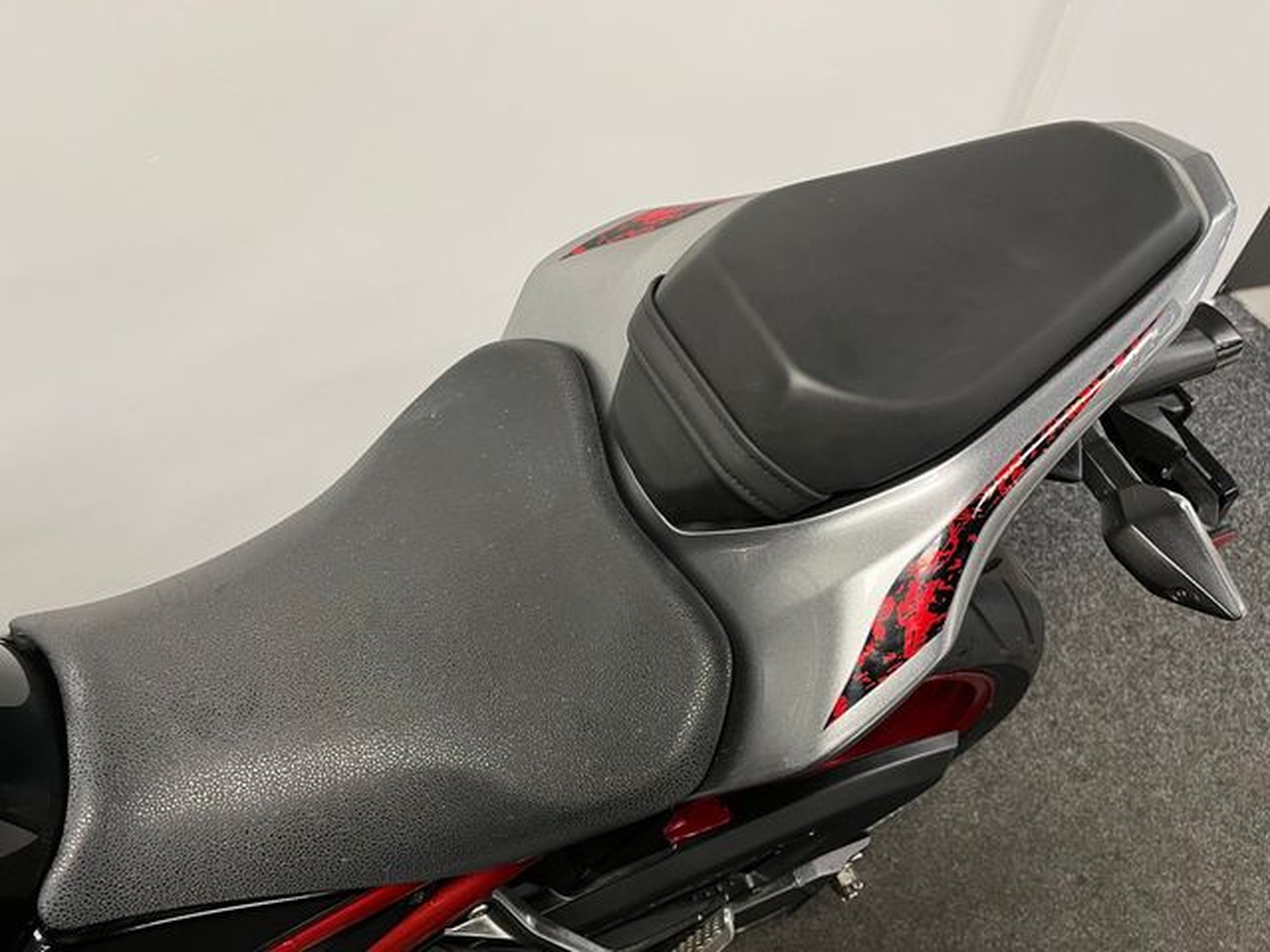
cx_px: 635
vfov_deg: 53.1
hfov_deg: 67.3
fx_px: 954
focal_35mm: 26
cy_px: 476
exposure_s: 1/50
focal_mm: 5.1
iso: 125
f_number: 1.6
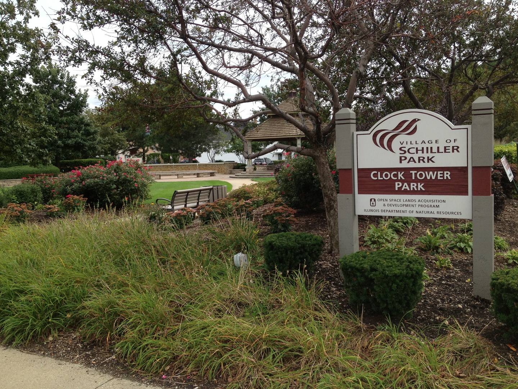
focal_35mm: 35
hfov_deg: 52.6
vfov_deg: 40.7
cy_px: 194
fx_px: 524
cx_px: 259
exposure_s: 1/642
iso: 50
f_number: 2.4
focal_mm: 4.28
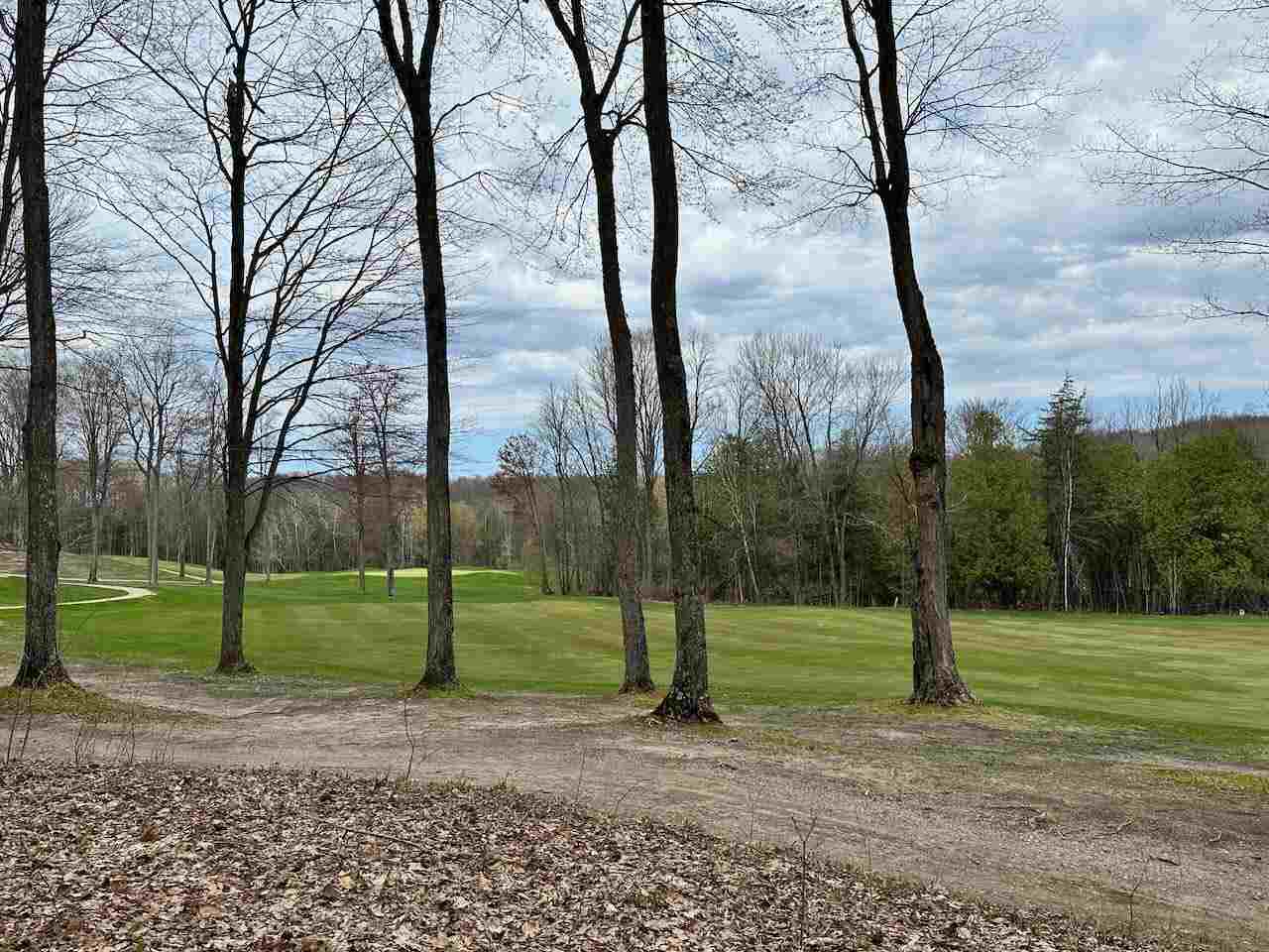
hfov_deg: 71.6
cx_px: 634
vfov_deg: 56.8
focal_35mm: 24
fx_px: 880
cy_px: 476
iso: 80
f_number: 1.78
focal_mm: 6.86
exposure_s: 1/6211
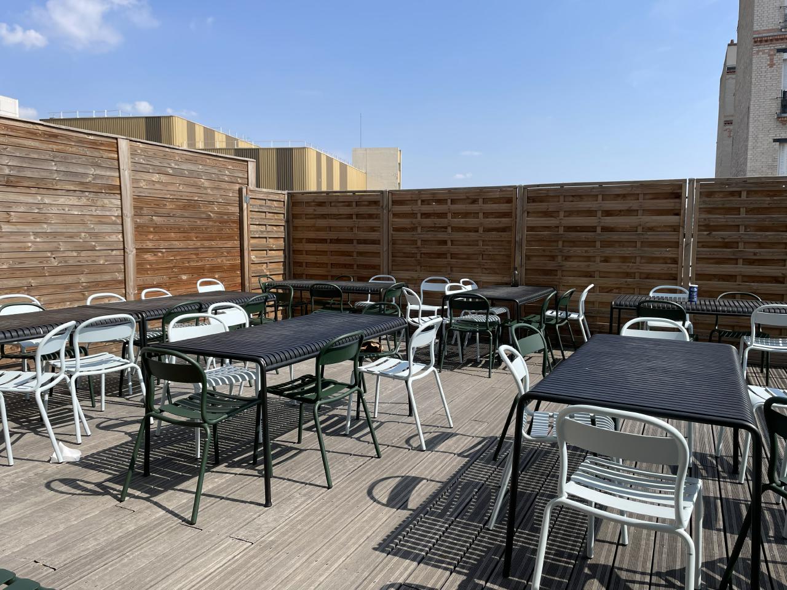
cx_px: 394
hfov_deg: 67.3
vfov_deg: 53.1
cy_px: 295
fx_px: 591
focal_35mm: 26
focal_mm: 4.2
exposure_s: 1/3401
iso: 32
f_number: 1.6
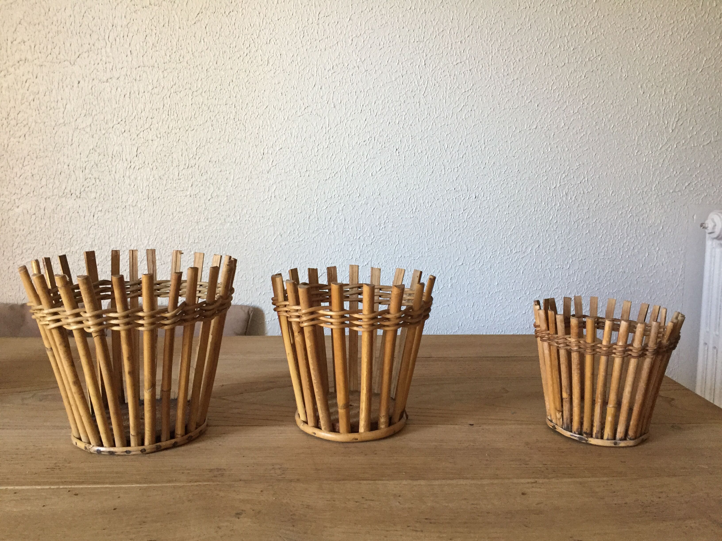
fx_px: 605
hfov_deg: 61.7
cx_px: 361
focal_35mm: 29
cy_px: 270
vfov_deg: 48.2
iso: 200
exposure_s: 1/33
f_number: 2.2
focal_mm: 4.15
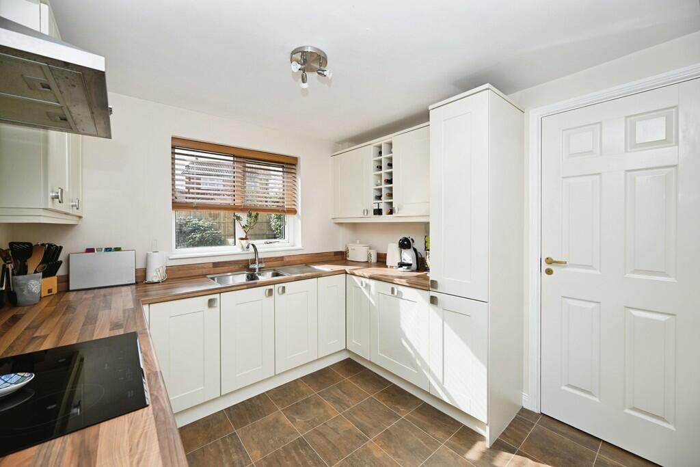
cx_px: 350
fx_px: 272
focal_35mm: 14
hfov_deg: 104.2
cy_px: 234
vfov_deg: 81.2
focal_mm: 14
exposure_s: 1/125
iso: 100
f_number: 6.3
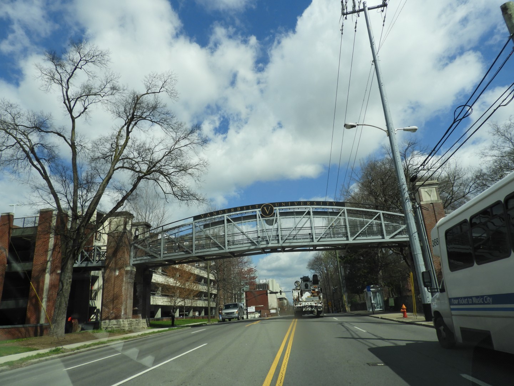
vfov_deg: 56.8
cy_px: 193
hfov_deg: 71.6
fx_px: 356
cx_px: 257
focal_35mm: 24
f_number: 3.3
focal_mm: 4.3
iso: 100
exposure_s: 1/1600
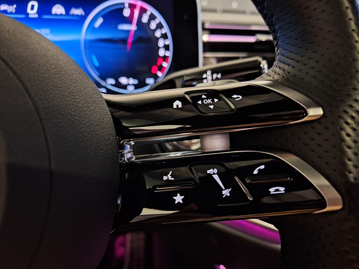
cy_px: 134
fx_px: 239
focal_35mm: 23
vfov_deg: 58.9
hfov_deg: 73.9
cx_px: 180
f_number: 1.8
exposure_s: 1/11
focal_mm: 5.54
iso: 1250
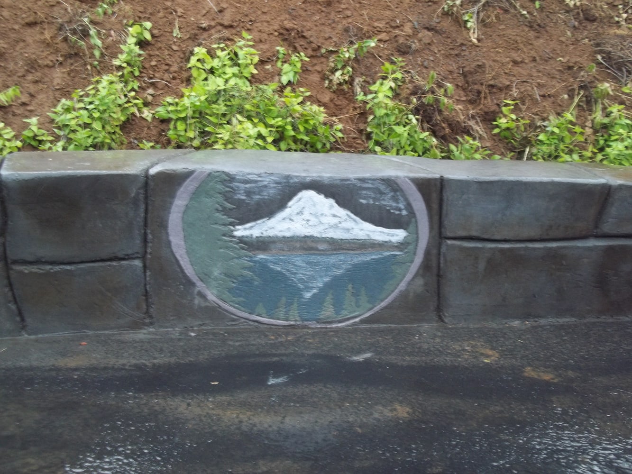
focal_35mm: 39
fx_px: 712
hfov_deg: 47.9
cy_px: 237
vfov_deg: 36.8
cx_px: 316
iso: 160
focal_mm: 7.1
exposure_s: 1/40
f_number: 3.2
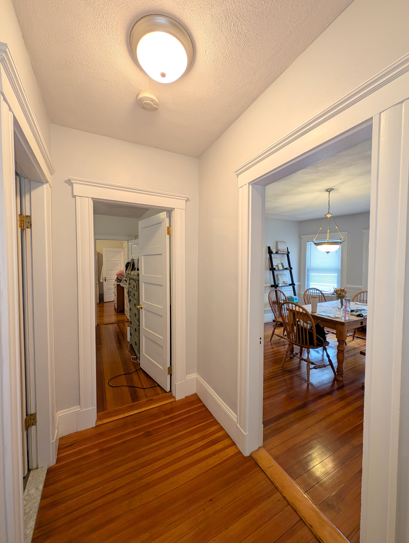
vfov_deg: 110.5
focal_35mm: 12
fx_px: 189
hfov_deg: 94.6
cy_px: 272
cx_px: 204
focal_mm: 2.23
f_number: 1.95
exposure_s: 1/40
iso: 93
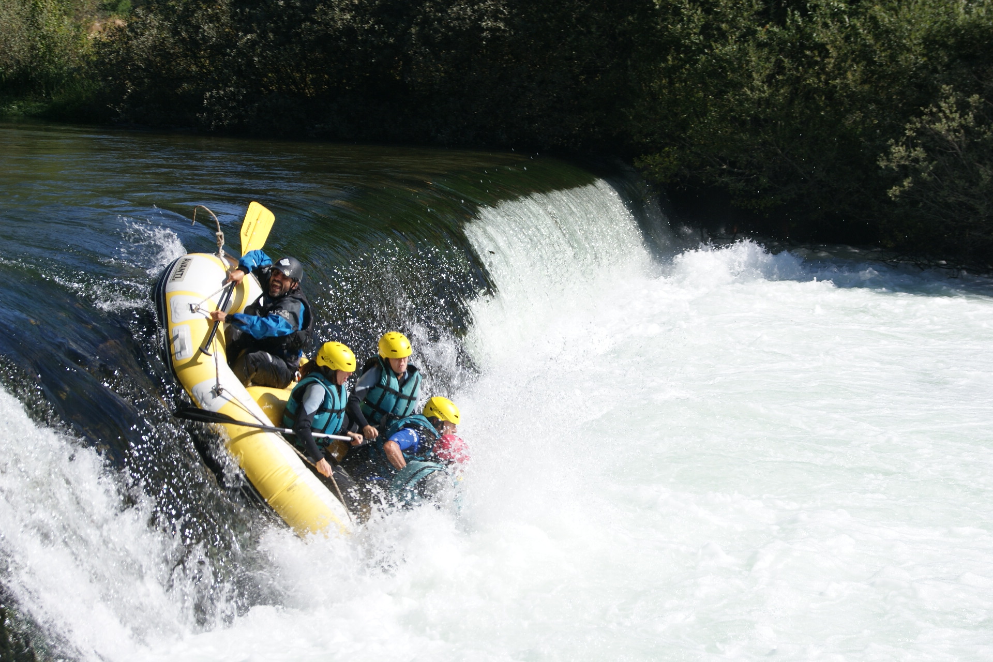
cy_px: 331
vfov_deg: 16.6
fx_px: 2275
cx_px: 496
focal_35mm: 82
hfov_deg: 24.6
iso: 100
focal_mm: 55
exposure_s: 1/320
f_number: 7.1
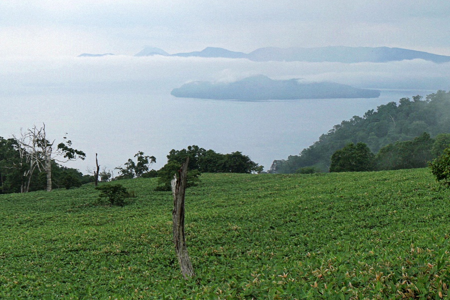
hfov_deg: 58.7
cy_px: 119
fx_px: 400
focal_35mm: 32
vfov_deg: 40.9
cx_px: 236
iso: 100
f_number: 8
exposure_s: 1/125
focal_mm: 16
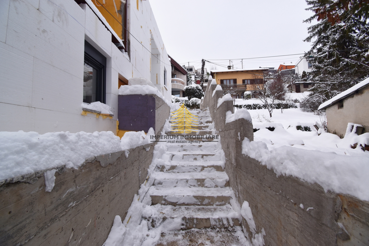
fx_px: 154
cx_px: 184
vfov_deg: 77.3
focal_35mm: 15
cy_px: 123
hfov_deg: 100.4
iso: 200
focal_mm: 10
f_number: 7.1
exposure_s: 1/250
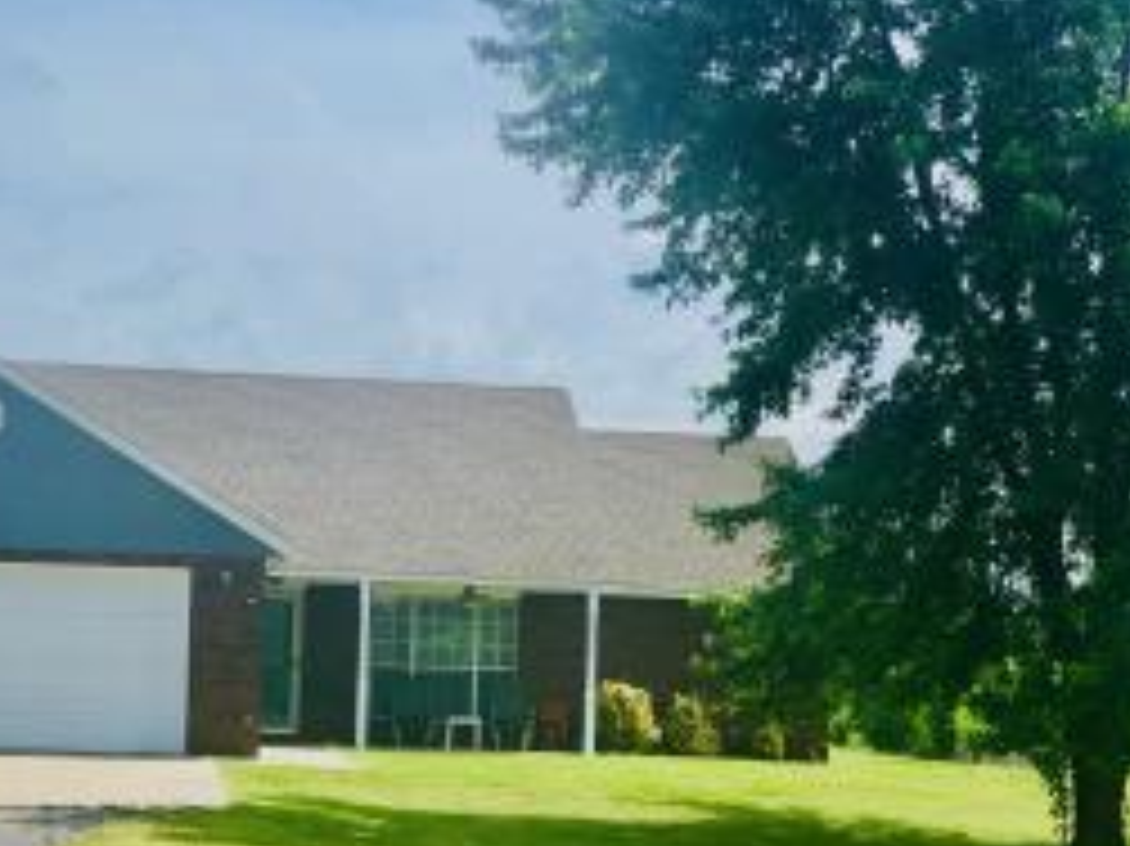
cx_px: 500
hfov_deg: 23.6
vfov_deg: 17.7
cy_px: 634
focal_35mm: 83
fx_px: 2708
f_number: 2.4
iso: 16
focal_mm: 6
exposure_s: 1/1066
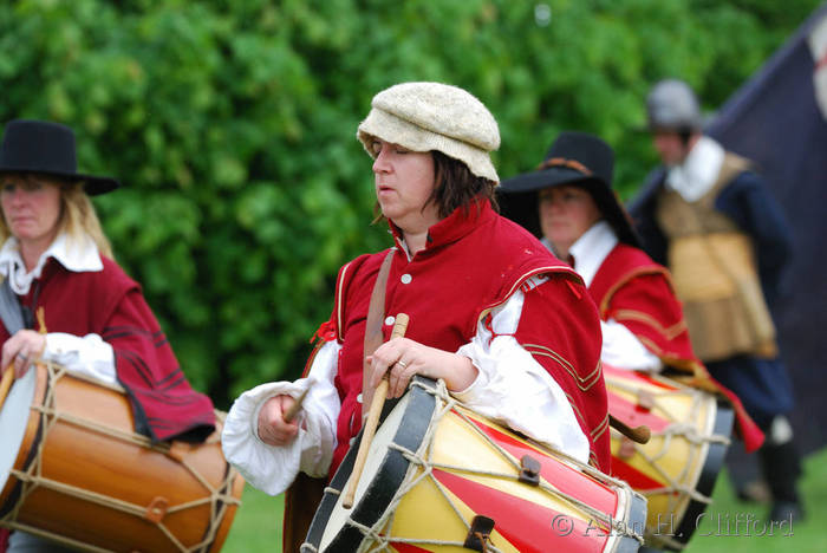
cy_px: 276
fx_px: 7587
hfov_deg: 6.2
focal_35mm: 330
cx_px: 414
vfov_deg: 4.2
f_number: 5.3
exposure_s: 1/500
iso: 360
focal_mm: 220
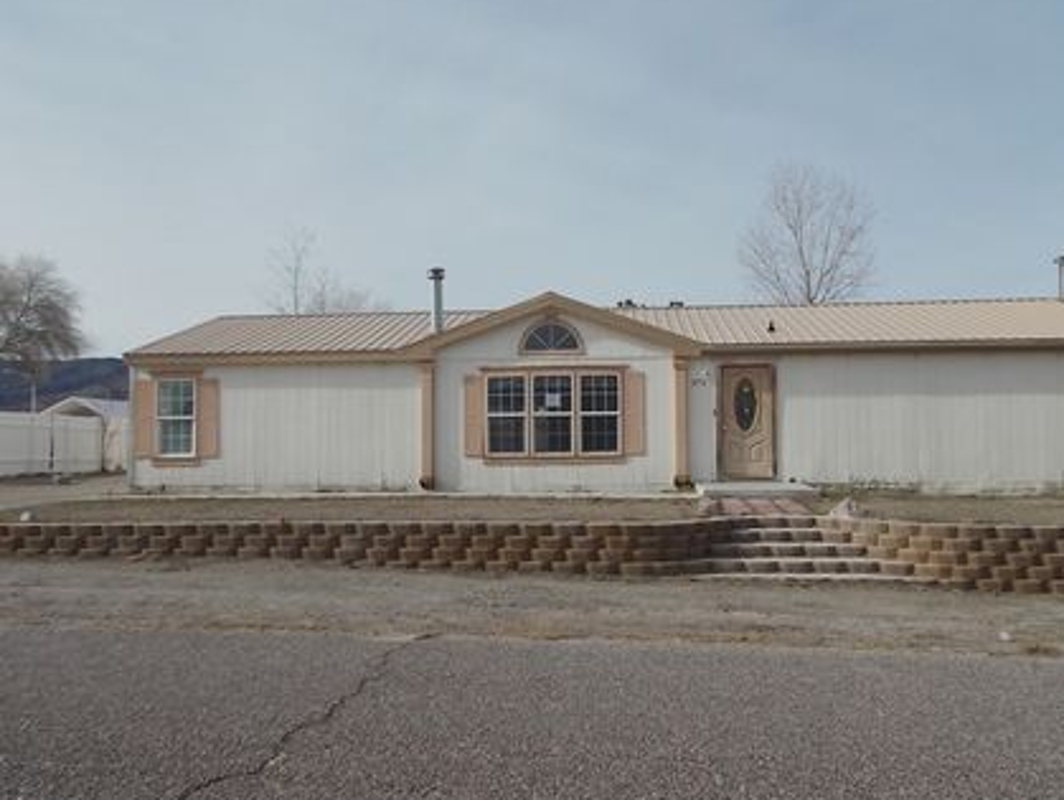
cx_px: 554
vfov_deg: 45.5
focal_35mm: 31
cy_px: 418
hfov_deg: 58.3
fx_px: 954
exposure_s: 1/250
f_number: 8
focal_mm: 4.6
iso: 80
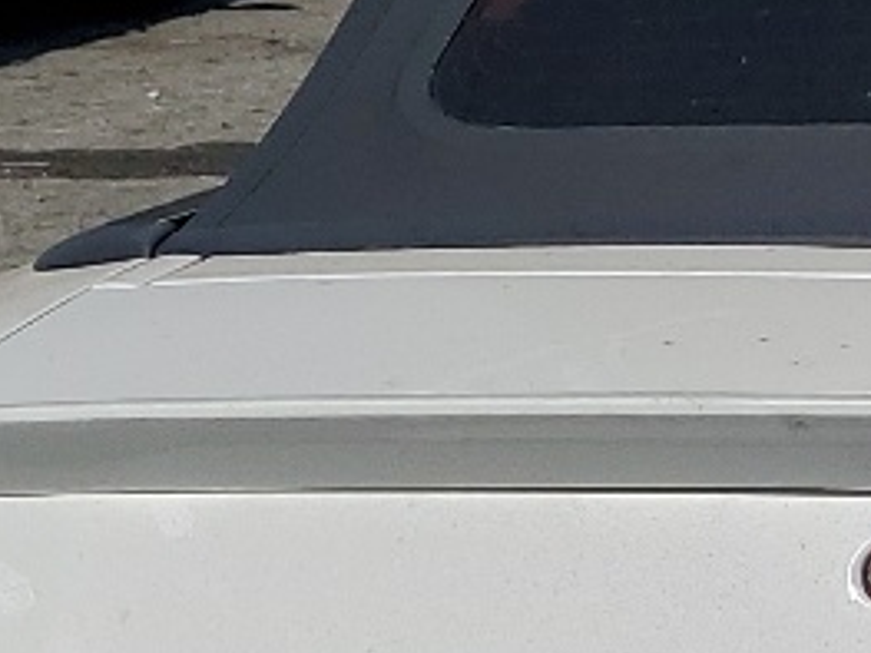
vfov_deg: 9.0
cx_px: 1557
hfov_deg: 11.6
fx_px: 3974
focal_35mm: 158
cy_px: 1117
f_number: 1.5
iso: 50
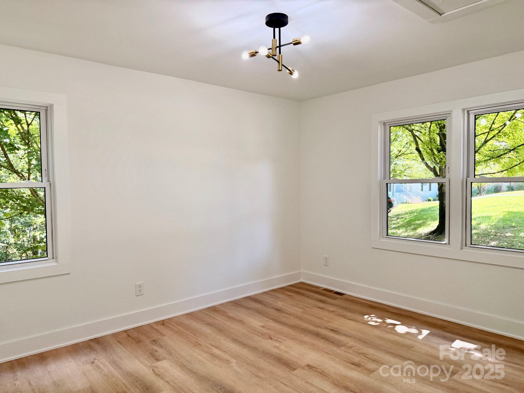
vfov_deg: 56.8
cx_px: 262
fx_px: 363
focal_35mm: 24
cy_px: 196
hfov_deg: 71.6
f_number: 1.78
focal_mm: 6.76
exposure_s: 1/239
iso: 160
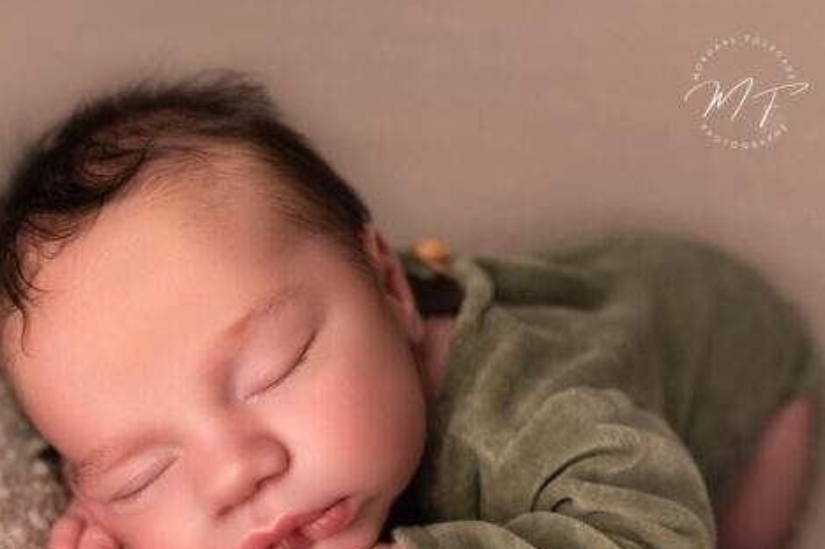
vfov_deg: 28.0
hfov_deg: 41.1
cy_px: 343
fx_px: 1100
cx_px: 408
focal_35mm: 48
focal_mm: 35
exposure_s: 1/160
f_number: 4
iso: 100
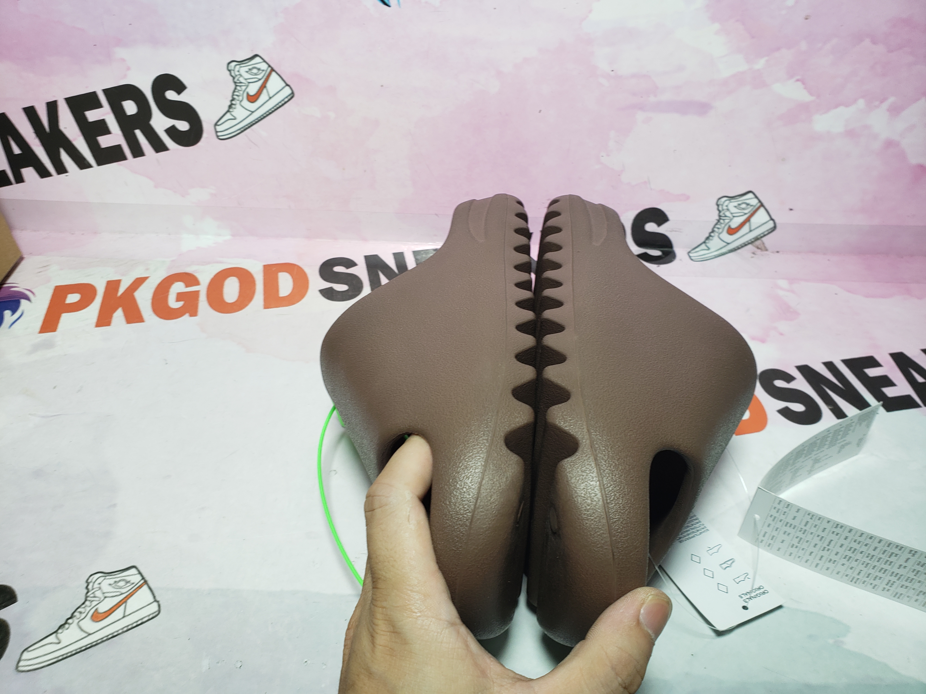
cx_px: 463
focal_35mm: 26
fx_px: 696
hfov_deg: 67.3
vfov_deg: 53.1
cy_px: 347
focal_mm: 4.3
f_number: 2.4
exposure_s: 1/169
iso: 50
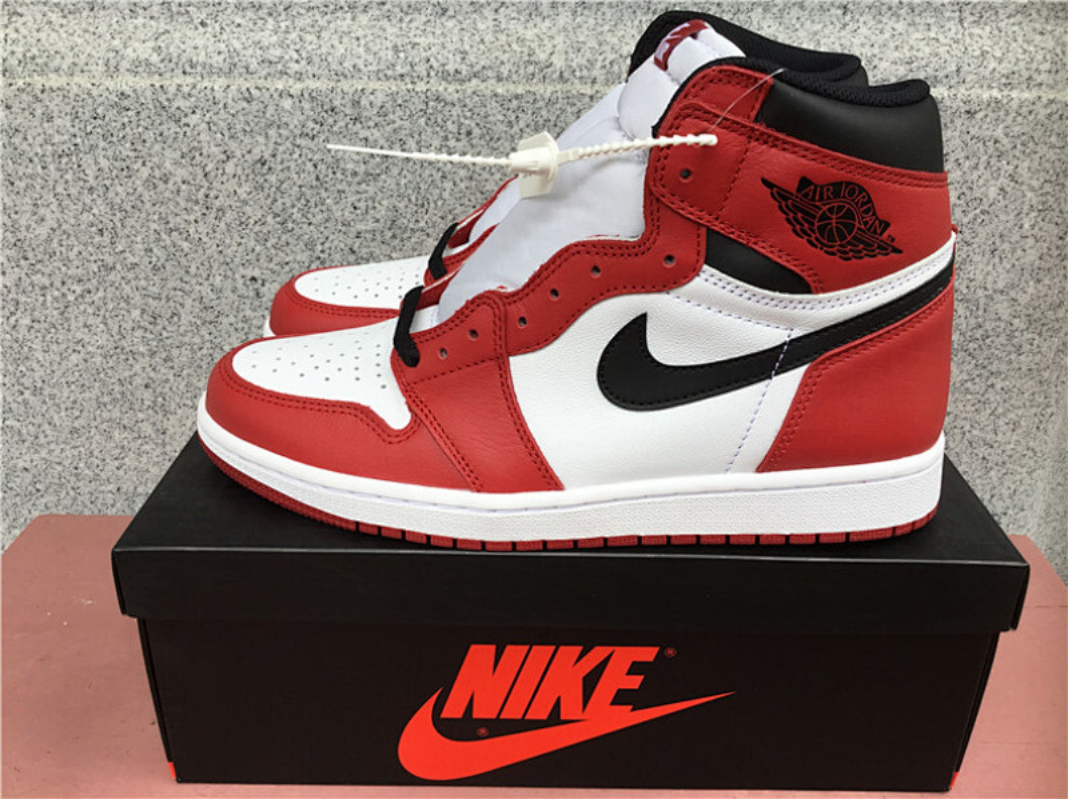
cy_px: 400
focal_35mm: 31
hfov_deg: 58.4
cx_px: 534
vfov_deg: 45.4
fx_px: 956
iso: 25
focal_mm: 3.3
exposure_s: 1/100
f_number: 2.4
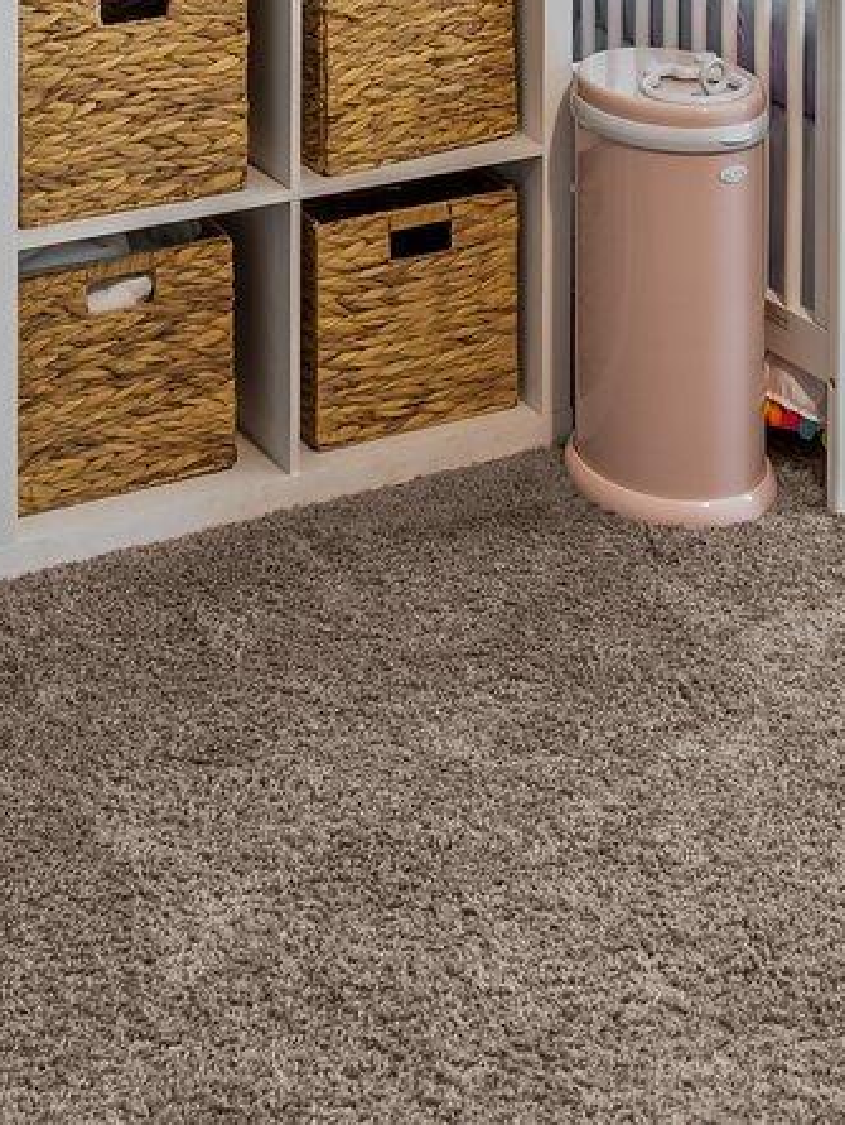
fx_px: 2439
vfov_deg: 21.5
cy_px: -589
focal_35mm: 75
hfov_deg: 19.5
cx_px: 628
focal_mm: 17
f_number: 5
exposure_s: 1.6
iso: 250
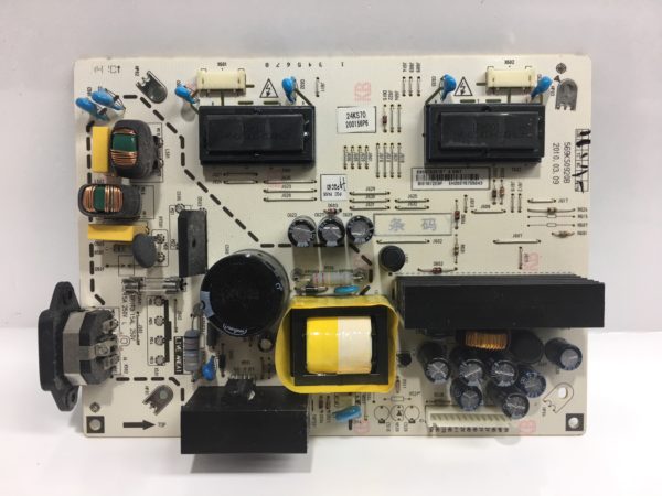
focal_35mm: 29
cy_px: 248
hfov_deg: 61.7
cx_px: 331
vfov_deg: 48.2
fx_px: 555
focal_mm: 4.15
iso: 25
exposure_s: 1/30
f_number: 2.2
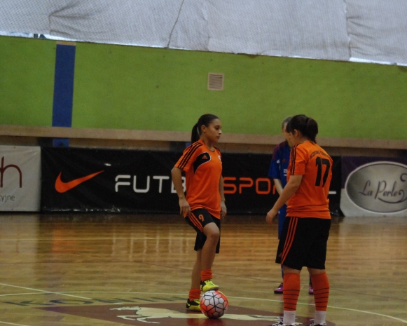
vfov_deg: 9.3
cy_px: 183
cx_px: 218
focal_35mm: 167
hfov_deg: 11.6
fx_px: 2012
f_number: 4
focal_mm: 86
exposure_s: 1/200
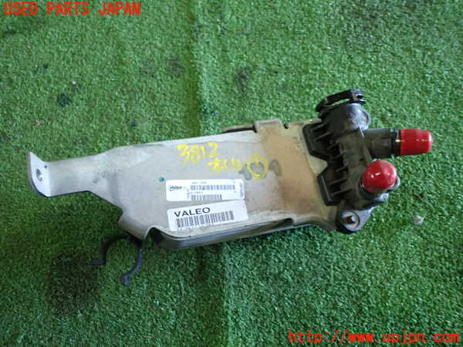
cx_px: 232
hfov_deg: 60.0
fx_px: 401
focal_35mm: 30
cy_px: 174
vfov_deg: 46.8
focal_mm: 5.4
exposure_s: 1/30
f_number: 2.3
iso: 250
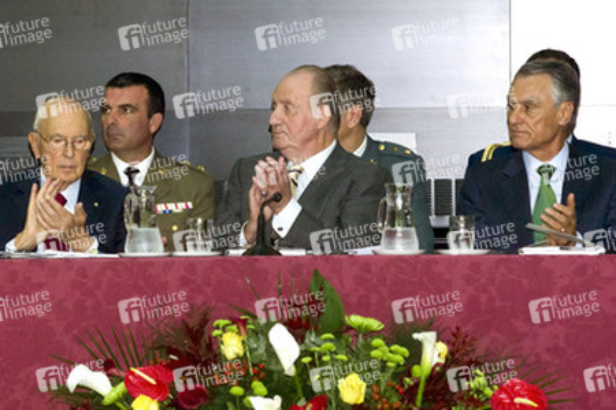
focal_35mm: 250
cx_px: 308
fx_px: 4277
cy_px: 205
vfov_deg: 5.5
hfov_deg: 8.2
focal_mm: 125
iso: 500
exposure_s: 1/250
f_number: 7.1
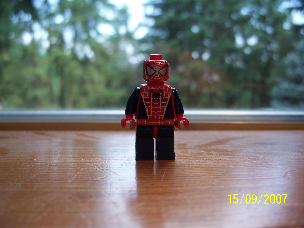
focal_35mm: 37
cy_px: 114
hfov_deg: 50.1
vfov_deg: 38.7
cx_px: 152
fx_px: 325
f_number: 2.8
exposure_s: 1/100
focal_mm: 7.8
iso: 64
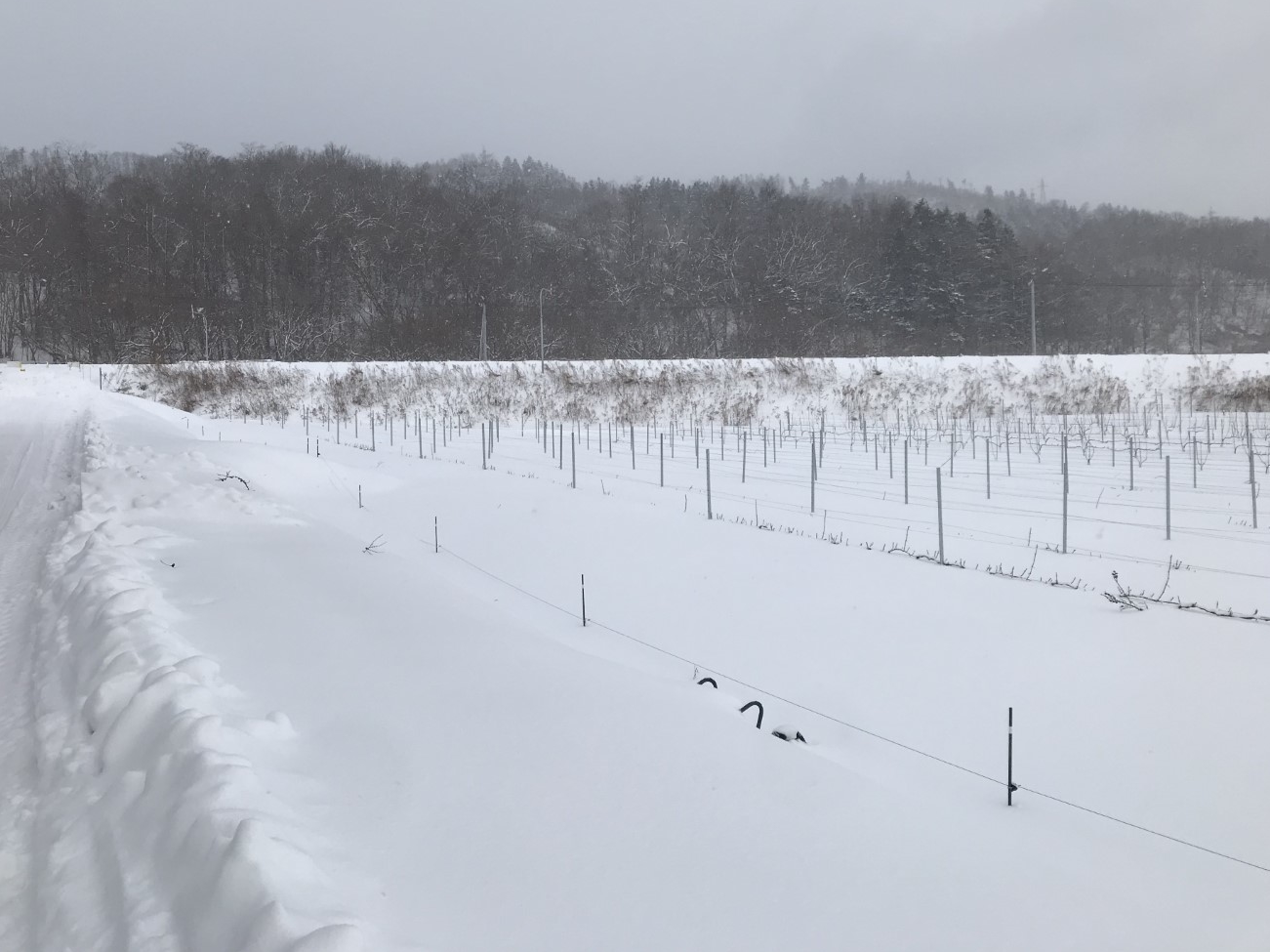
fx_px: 1137
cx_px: 577
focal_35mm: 31
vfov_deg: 45.4
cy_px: 428
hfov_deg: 58.3
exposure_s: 1/939
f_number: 1.8
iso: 20
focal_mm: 4
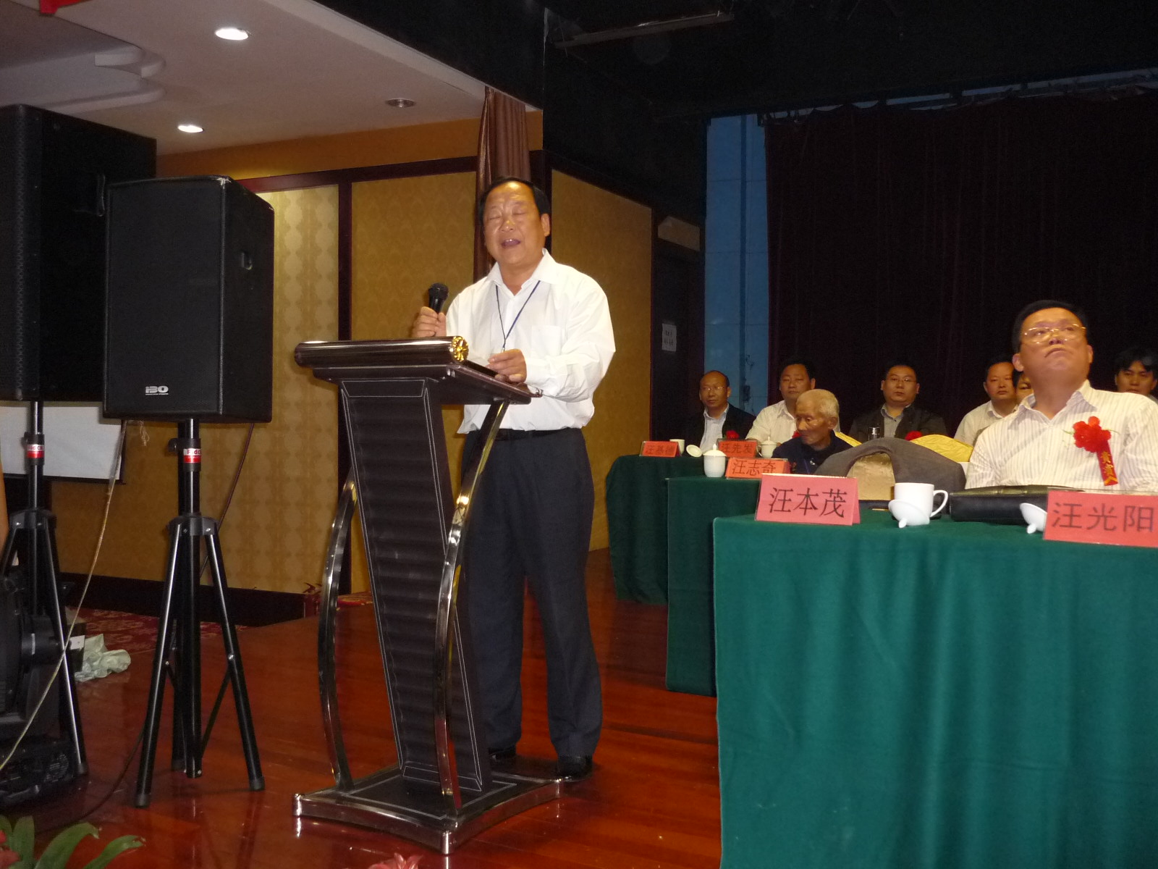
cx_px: 579
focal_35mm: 33
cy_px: 434
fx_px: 1104
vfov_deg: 42.9
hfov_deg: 55.4
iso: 400
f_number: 2.8
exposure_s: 1/30
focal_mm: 5.5
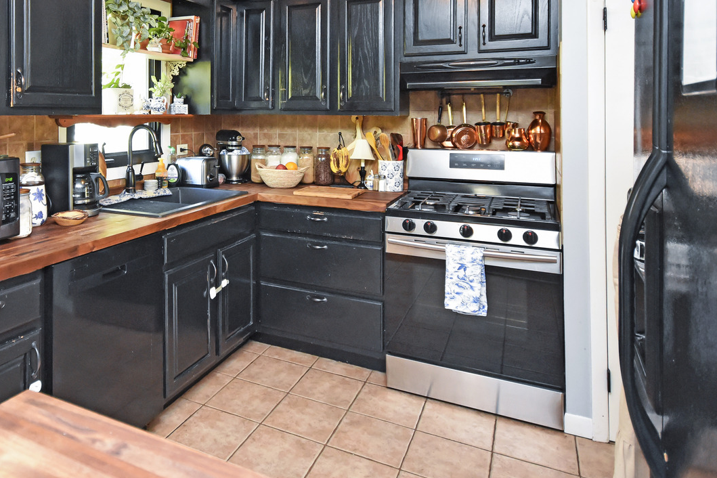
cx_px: 240
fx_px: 525
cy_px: 127
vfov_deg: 47.3
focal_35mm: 26
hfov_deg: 66.8
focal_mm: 11.5
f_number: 4.2
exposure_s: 1/60
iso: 2200
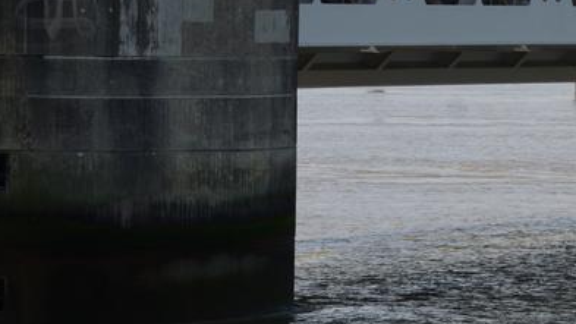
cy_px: -41
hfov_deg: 6.4
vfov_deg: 3.6
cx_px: 708
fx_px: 5131
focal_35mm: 336
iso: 100
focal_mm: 70
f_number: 11
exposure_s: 1/160
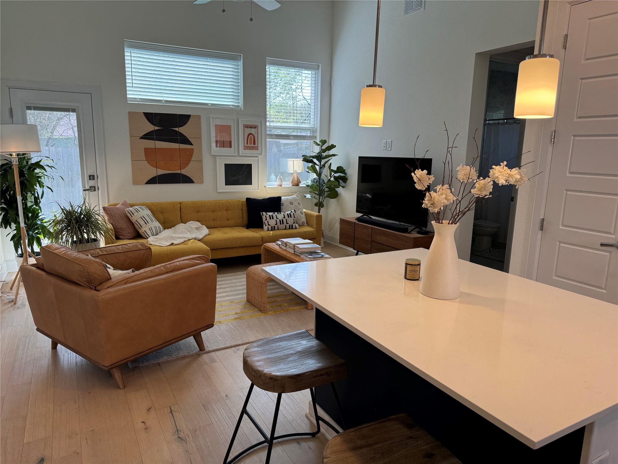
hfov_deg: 71.6
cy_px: 232
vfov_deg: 56.8
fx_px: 428
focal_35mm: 24
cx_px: 309
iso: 64
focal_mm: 6.86
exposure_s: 1/173
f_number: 1.78
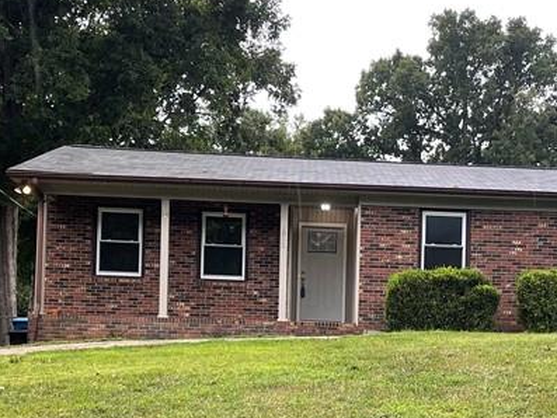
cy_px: 386
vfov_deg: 21.4
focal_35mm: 67
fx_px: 1078
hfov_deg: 28.6
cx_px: 403
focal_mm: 5.1
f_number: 1.6
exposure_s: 1/121
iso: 64
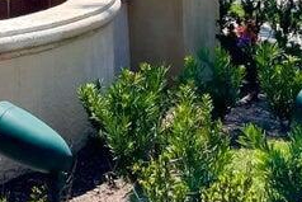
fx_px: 1301
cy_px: -360
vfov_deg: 7.9
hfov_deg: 12.5
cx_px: -178
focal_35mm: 155
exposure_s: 1/4132
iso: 32
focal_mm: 4.2
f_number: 1.6
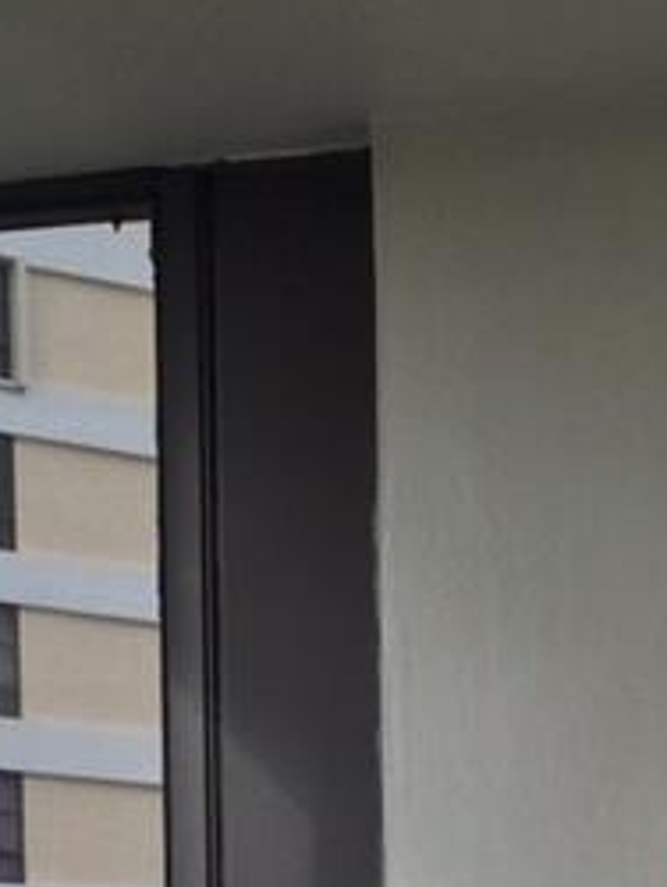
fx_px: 3693
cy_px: 1809
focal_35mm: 144
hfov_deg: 10.3
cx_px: 259
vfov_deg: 12.1
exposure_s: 1/410
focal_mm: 4.12
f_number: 2.2
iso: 32
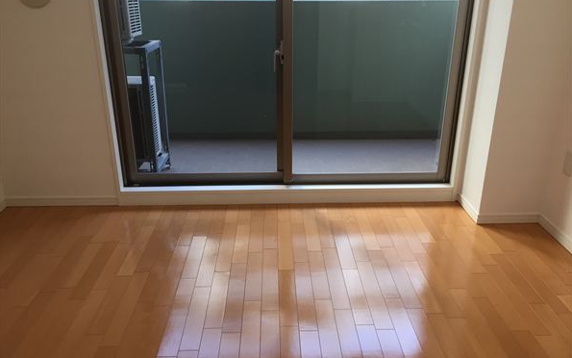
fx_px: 483
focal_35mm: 31
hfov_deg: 61.2
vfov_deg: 40.6
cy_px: 173
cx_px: 286
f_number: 2.2
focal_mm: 4.15
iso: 50
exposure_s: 1/33
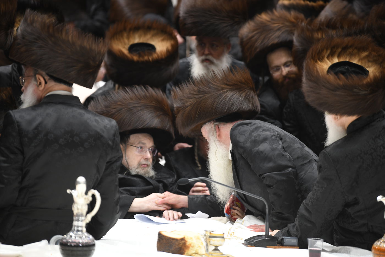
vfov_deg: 7.4
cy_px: 128
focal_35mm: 185
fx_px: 1978
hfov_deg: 11.1
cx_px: 192
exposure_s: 1/80
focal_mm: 185
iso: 640
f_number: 2.8
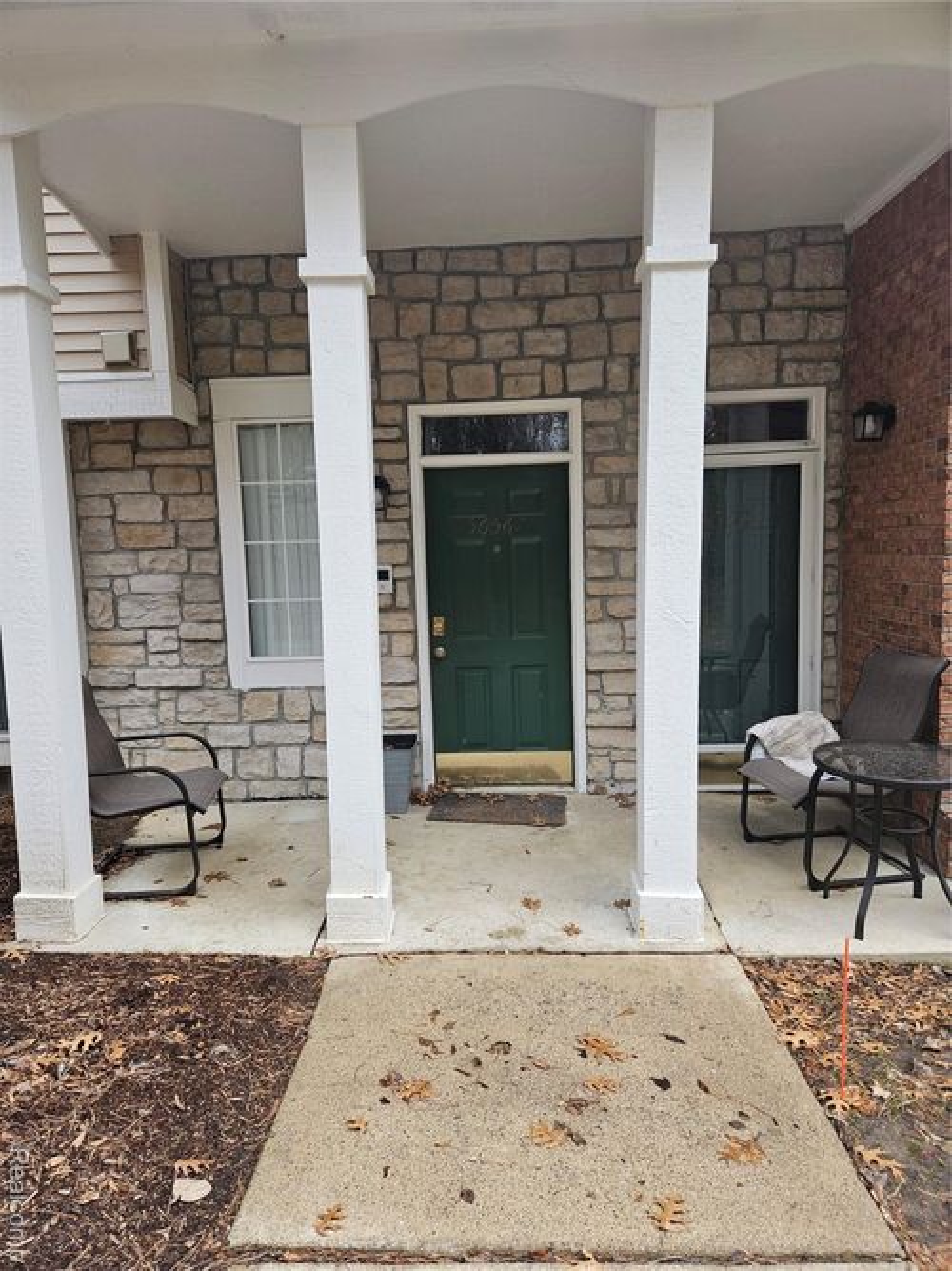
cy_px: 636
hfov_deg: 58.9
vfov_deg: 73.9
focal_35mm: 23
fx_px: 844
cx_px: 476
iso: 50
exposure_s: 1/180
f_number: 1.8
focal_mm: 5.4
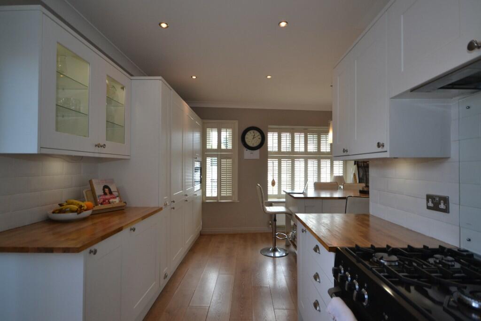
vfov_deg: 67.4
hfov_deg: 90.0
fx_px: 241
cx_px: 240
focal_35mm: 18
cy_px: 160
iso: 400
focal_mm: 12
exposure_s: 1/100
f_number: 5
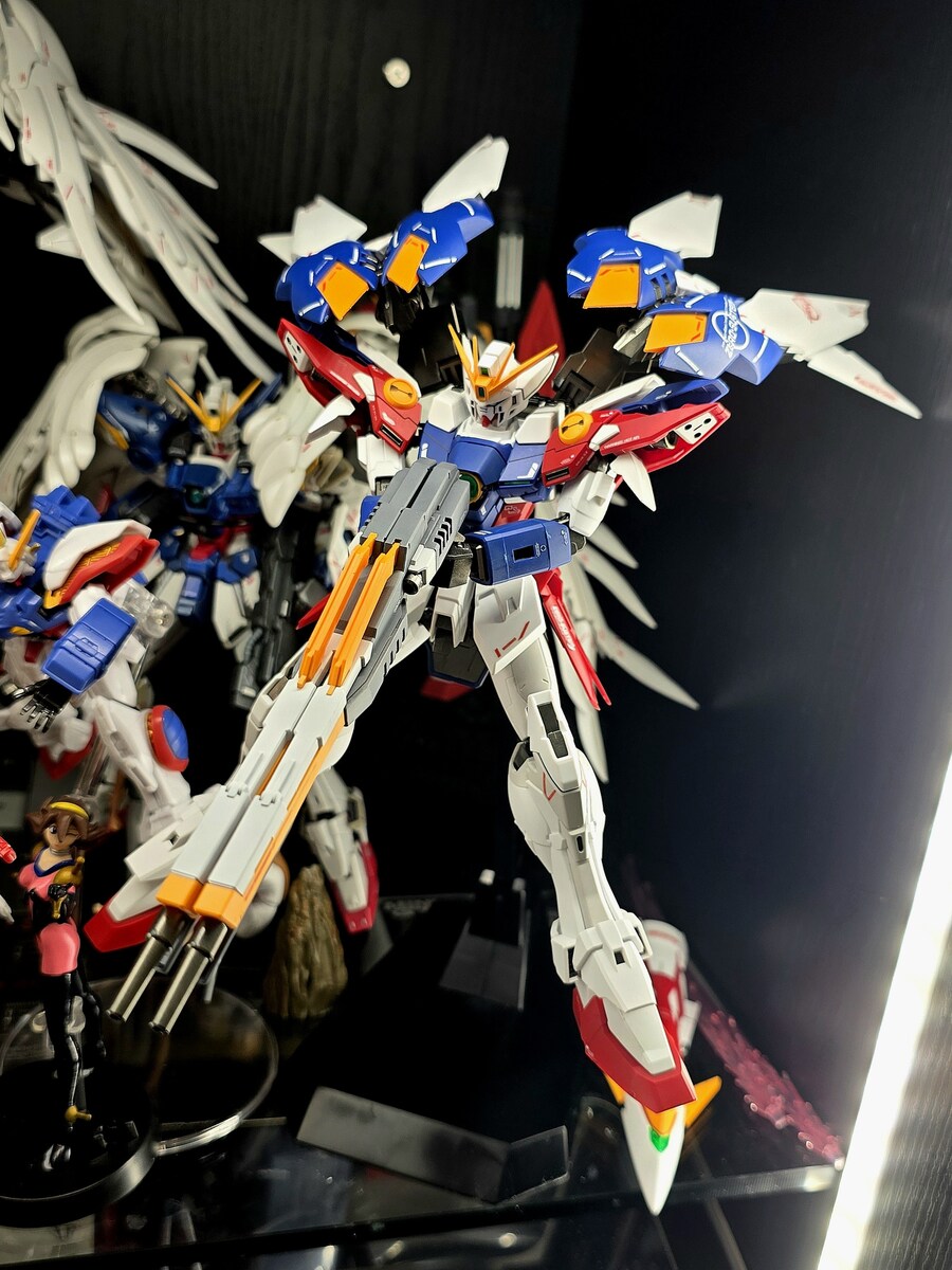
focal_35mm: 23
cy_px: 635
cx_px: 476
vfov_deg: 73.9
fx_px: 843
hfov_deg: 58.9
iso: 32
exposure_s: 1/120
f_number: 1.7
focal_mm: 6.3
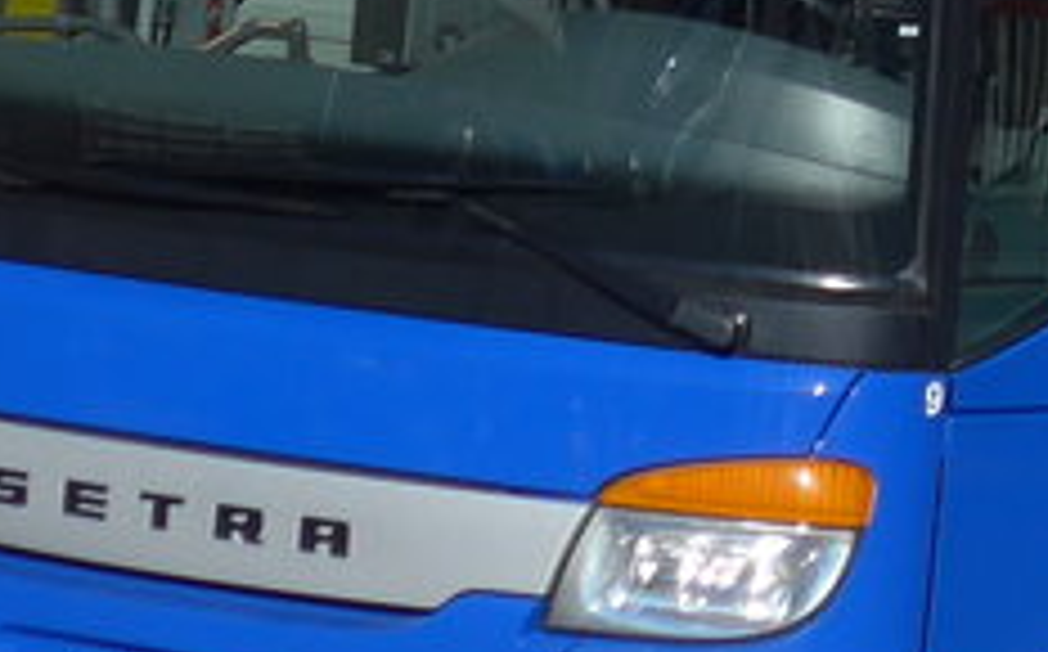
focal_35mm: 339
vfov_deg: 3.8
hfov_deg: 6.1
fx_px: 9671
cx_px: 1430
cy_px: -639
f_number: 3.7
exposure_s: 1/1600
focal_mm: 12.7
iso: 80
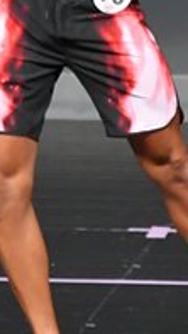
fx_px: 11506
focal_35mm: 1300
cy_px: -15
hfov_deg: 0.9
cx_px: 147
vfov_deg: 1.7
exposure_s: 1/400
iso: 4000
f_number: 5.6
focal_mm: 210
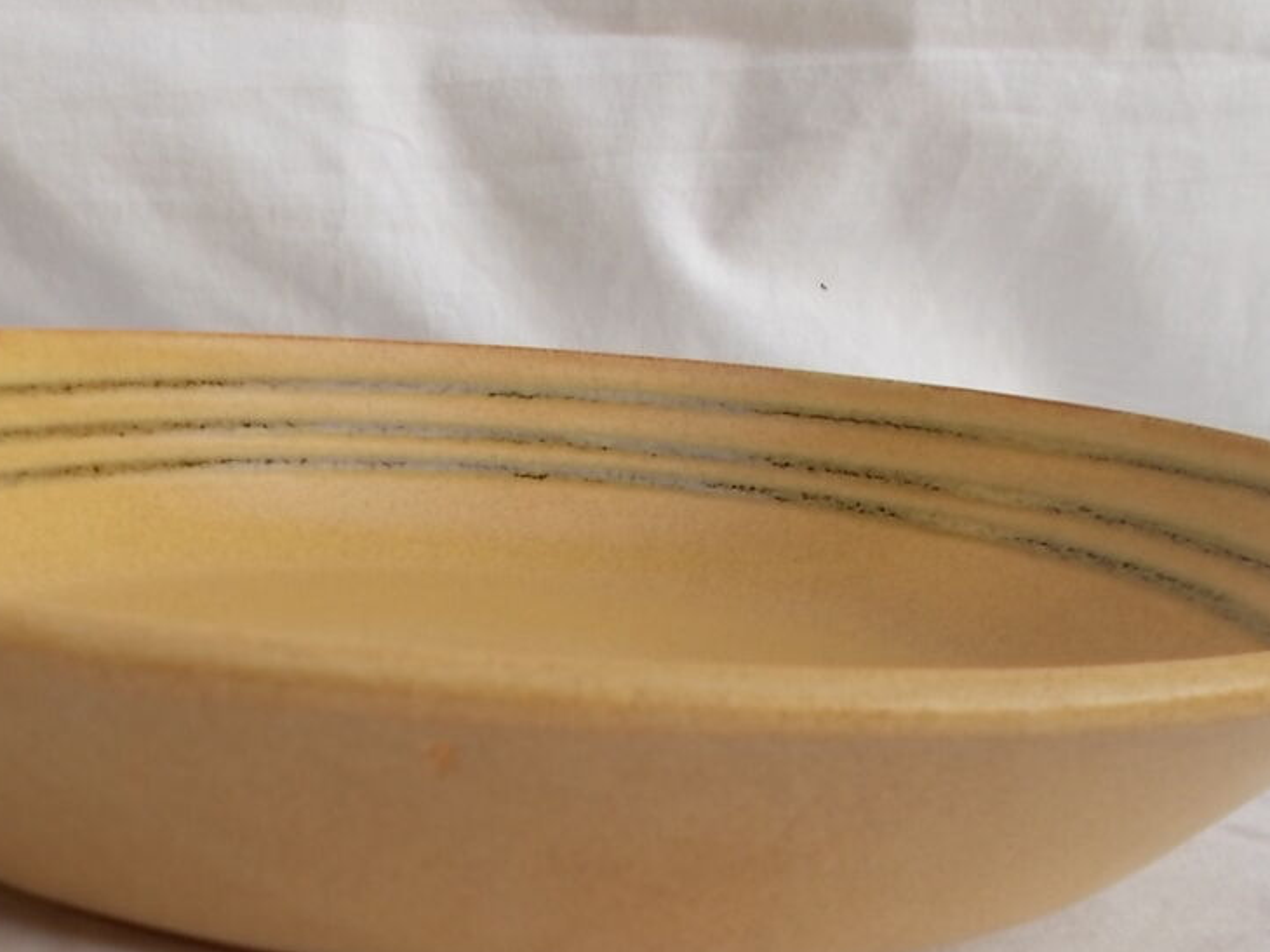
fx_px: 2091
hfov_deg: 33.5
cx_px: 421
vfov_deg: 24.1
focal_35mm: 57
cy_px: 1027
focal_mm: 4.6
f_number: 3.2
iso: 80
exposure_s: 1/100
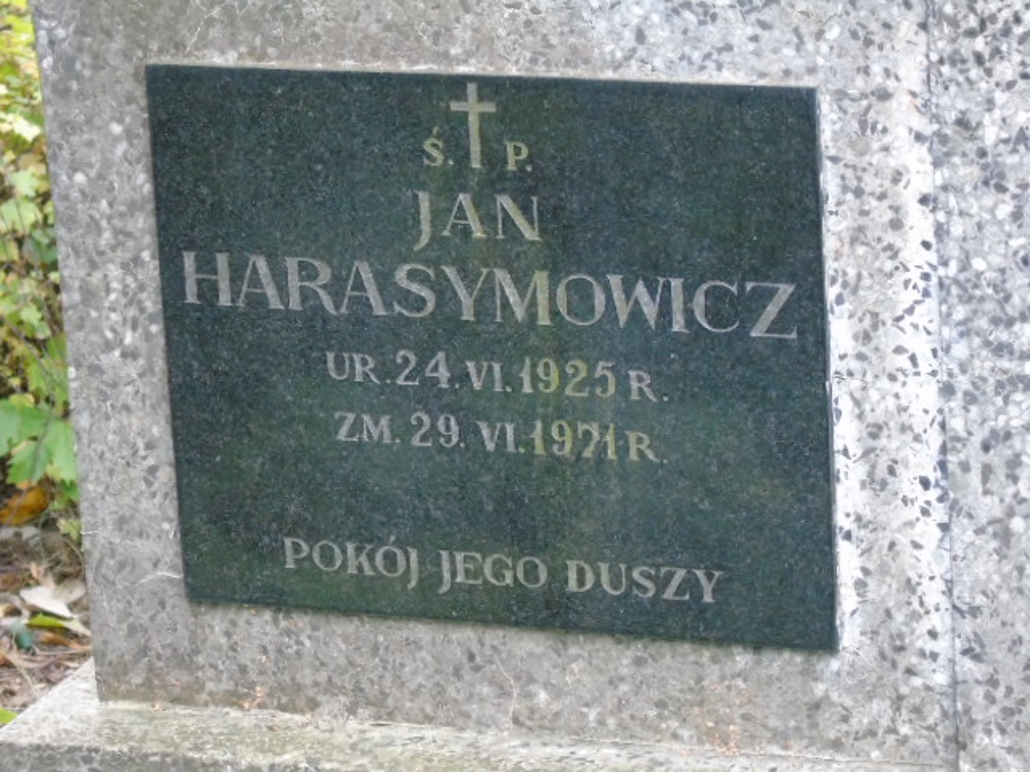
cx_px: 515
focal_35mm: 162
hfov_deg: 12.2
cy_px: 386
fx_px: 4820
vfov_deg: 9.2
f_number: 4.9
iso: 800
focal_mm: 29
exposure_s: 1/50
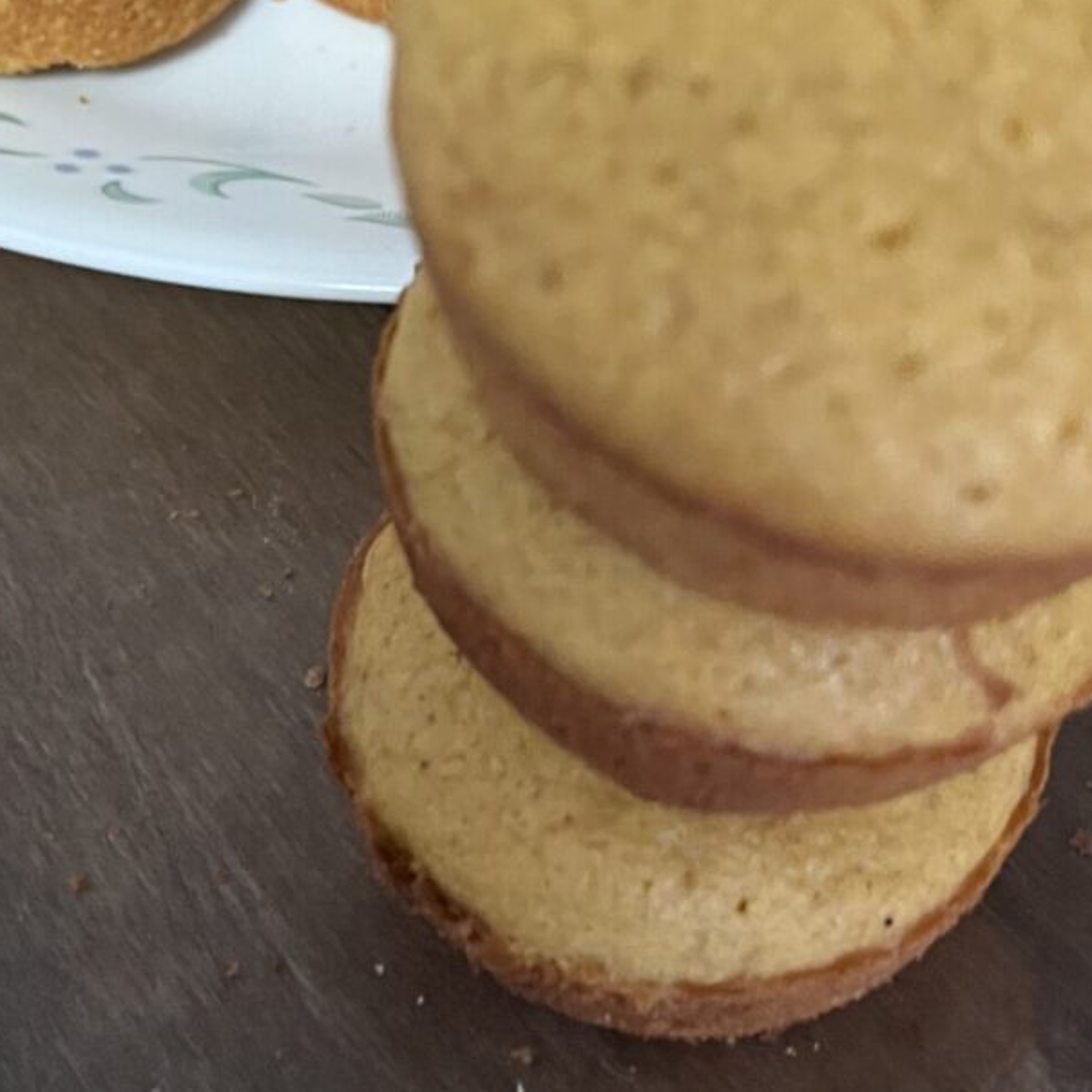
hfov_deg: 28.1
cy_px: 451
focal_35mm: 61
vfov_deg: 28.1
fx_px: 2177
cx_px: 424
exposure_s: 1/40
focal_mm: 5.1
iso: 640
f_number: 1.6
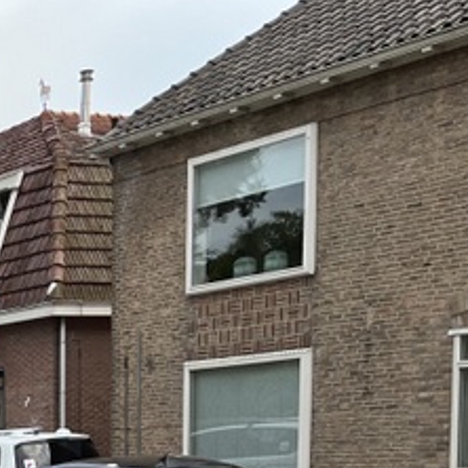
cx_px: -331
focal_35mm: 83
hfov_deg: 17.6
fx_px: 1270
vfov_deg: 19.2
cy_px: 618
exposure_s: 1/121
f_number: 1.6
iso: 40
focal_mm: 5.1
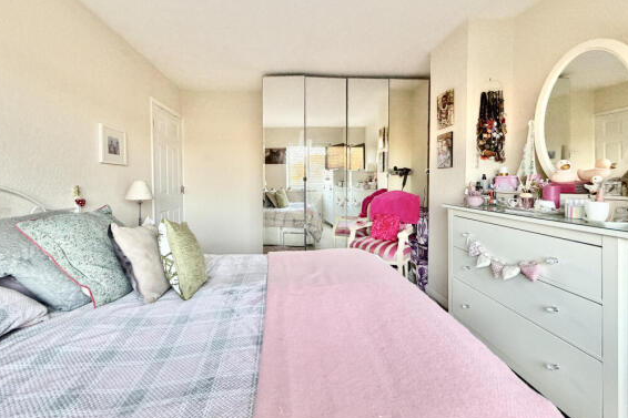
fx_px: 262
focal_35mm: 15
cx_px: 307
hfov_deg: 100.4
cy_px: 188
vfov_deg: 77.1
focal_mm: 2.22
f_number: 2.2
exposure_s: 1/75
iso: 320
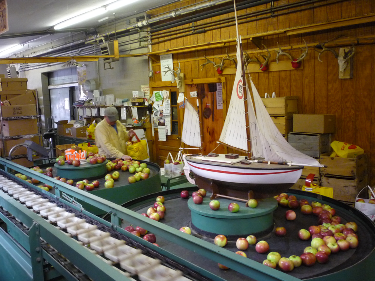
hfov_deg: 53.9
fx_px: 368
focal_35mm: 34
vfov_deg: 41.8
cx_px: 184
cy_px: 138
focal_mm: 5.2
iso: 400
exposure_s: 1/25
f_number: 3.3
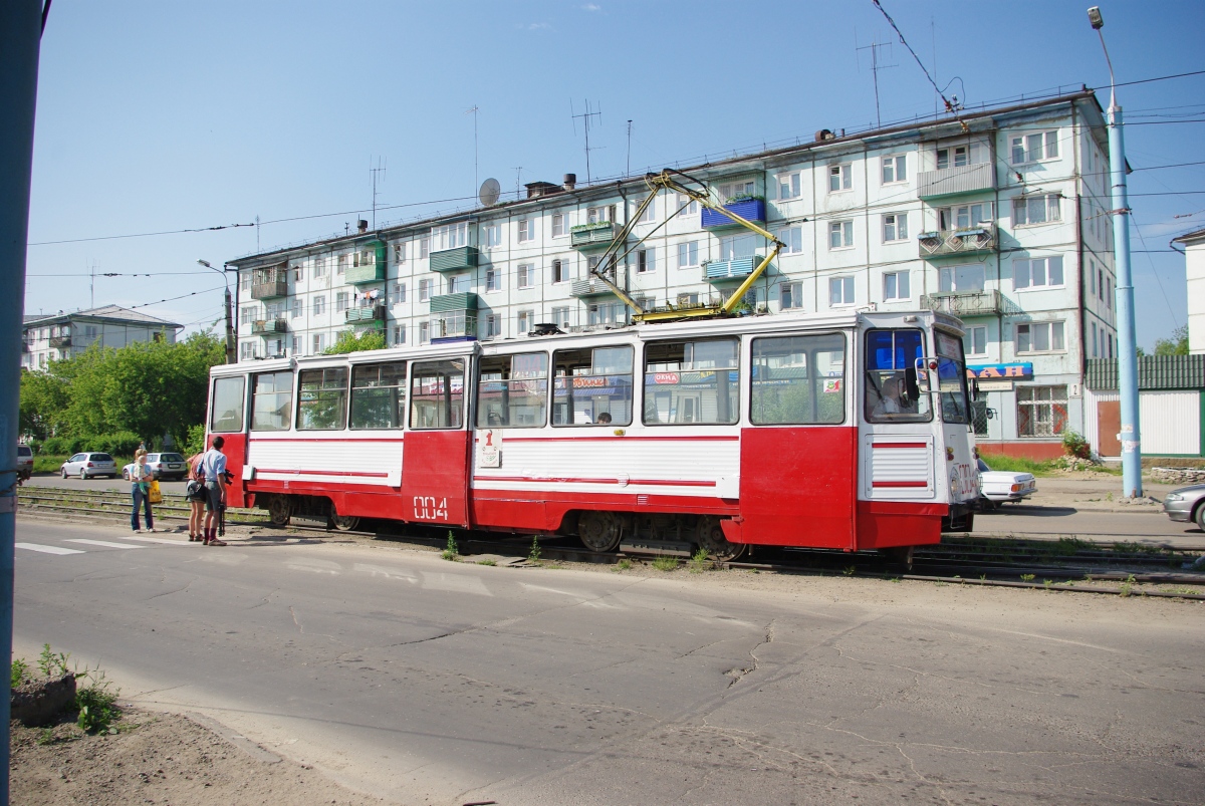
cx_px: 602
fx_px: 905
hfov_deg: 67.3
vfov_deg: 48.0
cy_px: 403
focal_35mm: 27
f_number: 8
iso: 200
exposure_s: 1/640
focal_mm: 18
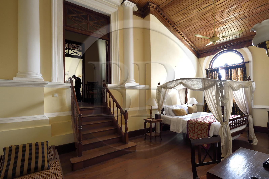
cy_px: 90
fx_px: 127
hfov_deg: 93.3
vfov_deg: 70.4
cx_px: 134
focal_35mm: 17
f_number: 4.5
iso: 1600
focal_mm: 17
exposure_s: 1/40
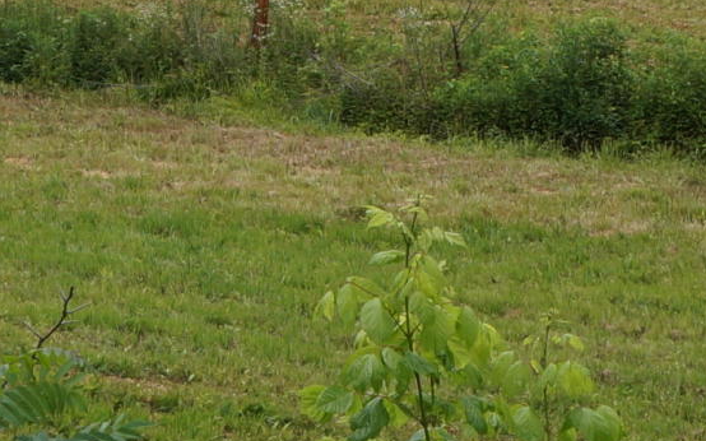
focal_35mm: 207
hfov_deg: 10.1
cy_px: -373
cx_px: 136
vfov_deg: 6.2
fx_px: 3977
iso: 100
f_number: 9
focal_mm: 25
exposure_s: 1/100
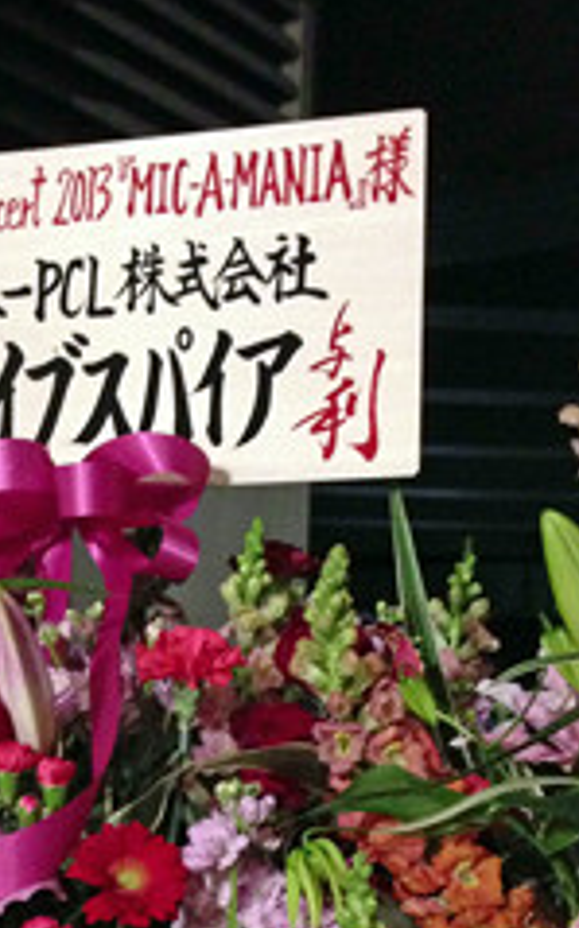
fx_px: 1669
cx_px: 117
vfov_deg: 29.8
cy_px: 831
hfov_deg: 19.5
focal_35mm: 66
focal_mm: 4.13
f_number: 2.4
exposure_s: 1/15
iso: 500
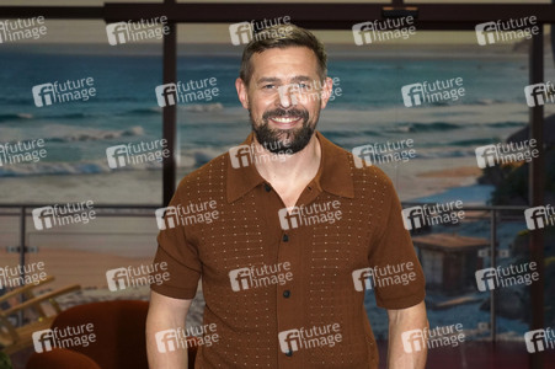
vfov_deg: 23.3
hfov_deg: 34.5
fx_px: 893
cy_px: 184
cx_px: 278
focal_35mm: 58
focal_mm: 58
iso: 2000
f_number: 5.6
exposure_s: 1/100
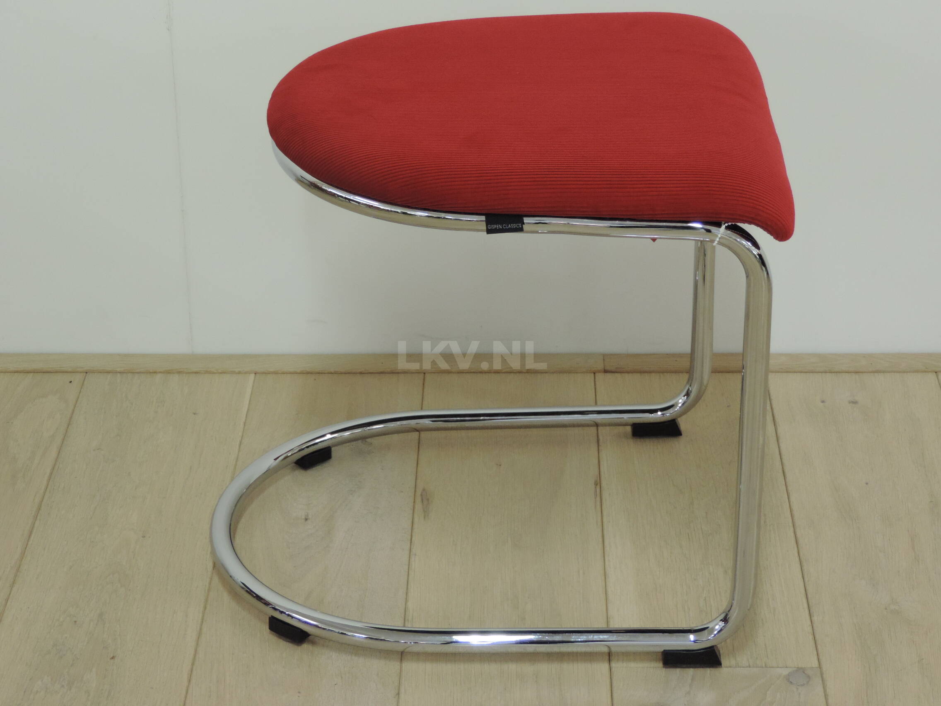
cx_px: 470
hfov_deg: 21.8
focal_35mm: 90
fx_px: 2447
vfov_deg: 16.4
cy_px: 353
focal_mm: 16
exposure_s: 1/25
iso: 400
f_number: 4.1
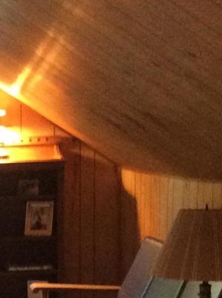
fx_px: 1132
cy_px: 329
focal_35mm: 132
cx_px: -96
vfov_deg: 14.6
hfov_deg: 10.8
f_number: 2.4
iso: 250
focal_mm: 3.3
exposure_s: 1/17
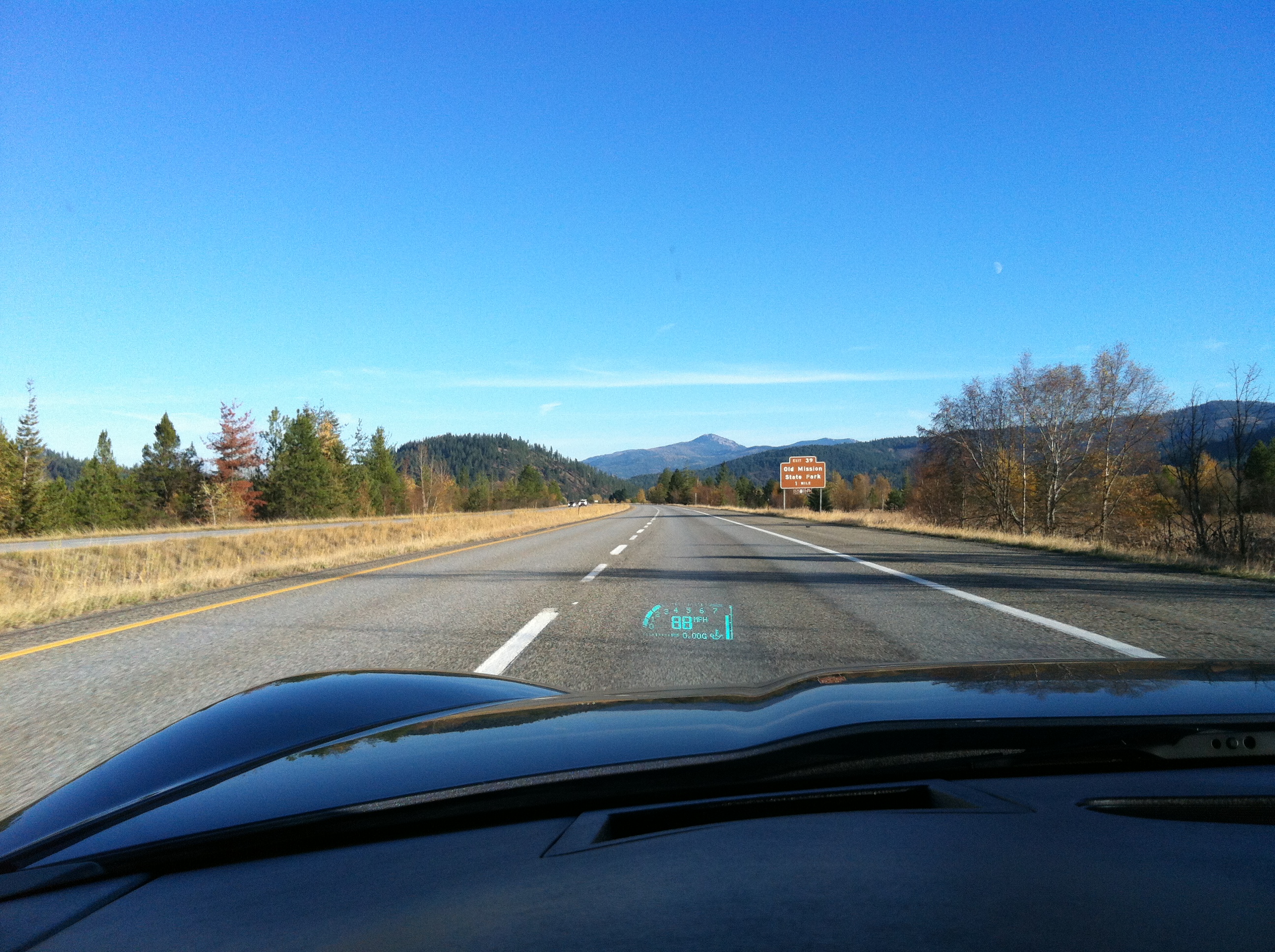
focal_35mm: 35
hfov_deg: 52.7
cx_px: 638
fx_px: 1287
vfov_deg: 40.6
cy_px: 476
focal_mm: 3.85
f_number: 2.8
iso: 80
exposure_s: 1/887
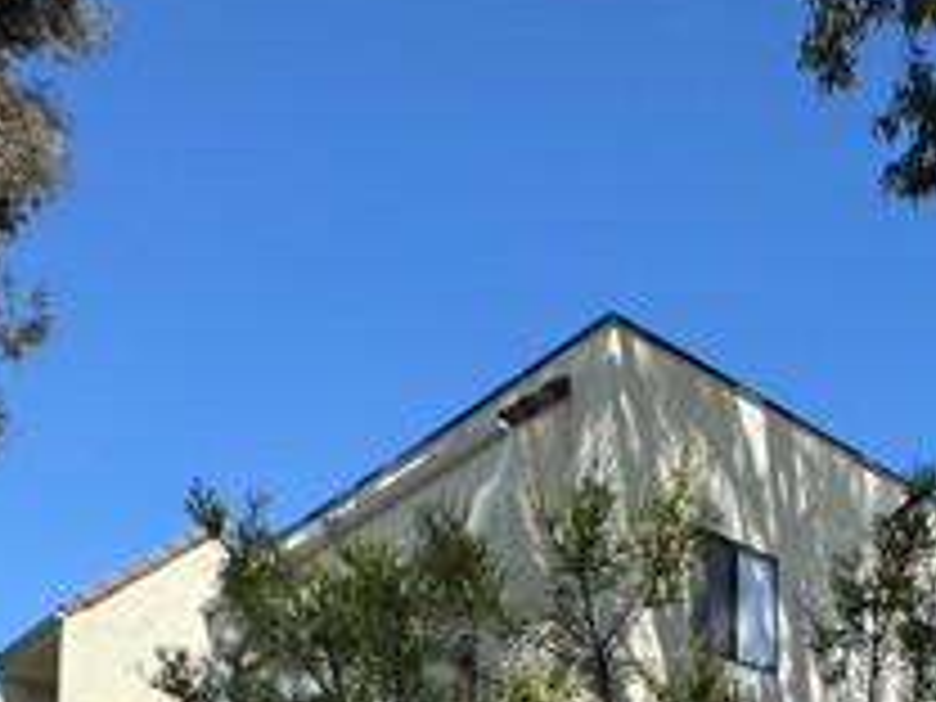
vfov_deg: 27.4
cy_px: 940
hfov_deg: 41.8
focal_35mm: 43
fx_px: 1163
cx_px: 760
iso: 50
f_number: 2.2
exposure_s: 1/1370
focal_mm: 2.22
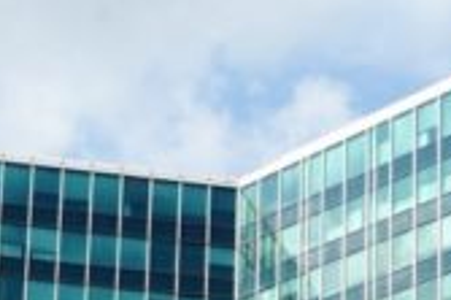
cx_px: 189
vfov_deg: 8.6
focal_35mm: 152
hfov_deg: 13.5
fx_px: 1902
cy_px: 541
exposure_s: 1/640
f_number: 11
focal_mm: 33
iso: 800
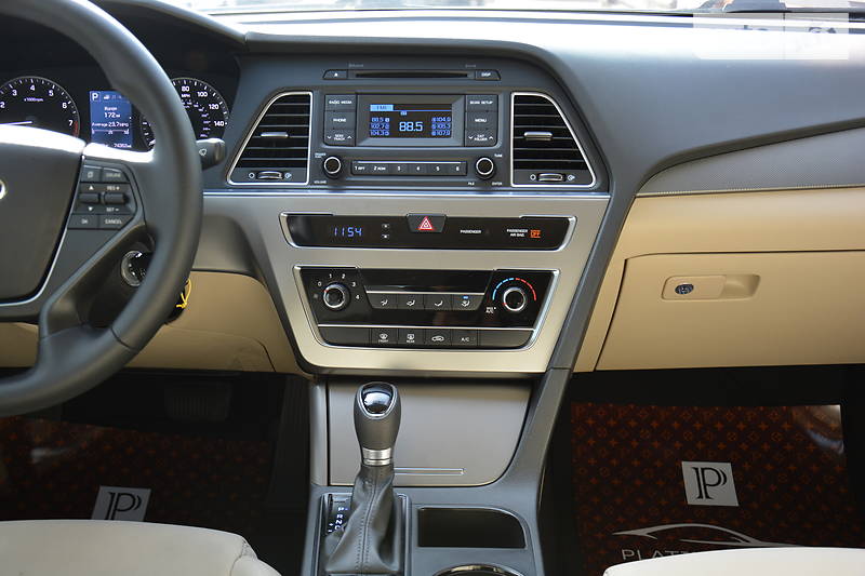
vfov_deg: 34.2
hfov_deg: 49.6
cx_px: 432
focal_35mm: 39
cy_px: 288
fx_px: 937
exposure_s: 1/60
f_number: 4
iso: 500
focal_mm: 26
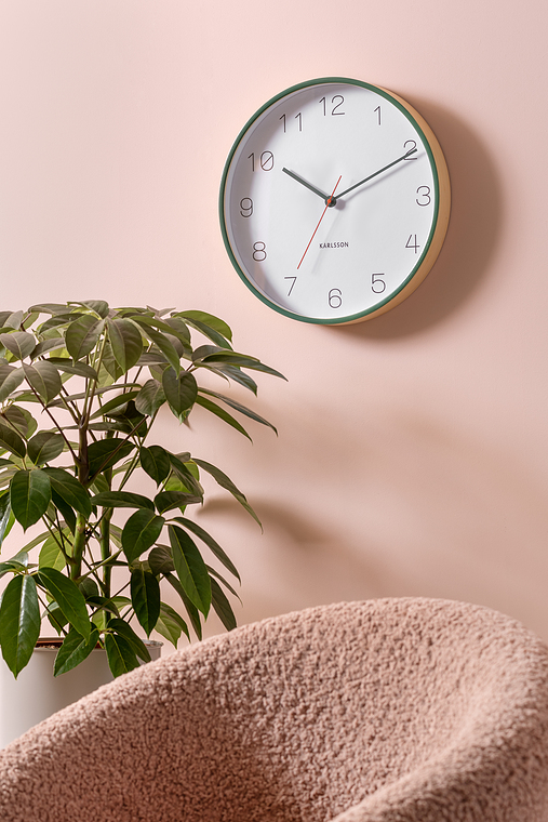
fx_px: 2396
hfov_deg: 13.0
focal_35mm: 105
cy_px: 468
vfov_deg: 19.4
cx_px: 283
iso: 64
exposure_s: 1/100
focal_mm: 92
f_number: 7.1
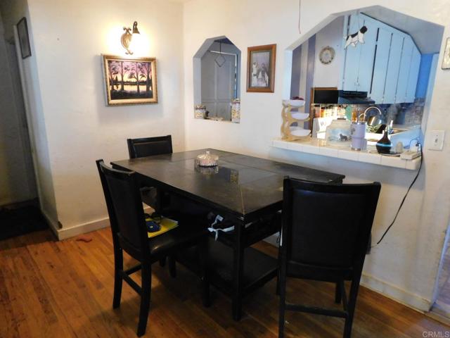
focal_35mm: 23
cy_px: 169
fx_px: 299
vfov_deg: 58.9
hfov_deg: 73.9
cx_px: 225
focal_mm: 4
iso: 800
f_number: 3
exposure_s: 1/25
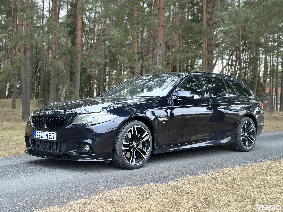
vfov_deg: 30.3
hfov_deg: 39.7
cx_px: 142
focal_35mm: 48
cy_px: 106
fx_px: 392
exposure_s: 1/146
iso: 125
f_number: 1.78
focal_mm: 6.86
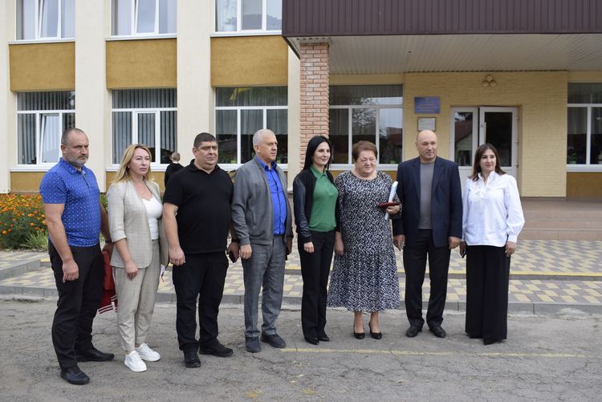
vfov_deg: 36.9
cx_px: 301
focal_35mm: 36
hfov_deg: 53.1
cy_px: 201
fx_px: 602
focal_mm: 24
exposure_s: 1/200
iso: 400
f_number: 7.1
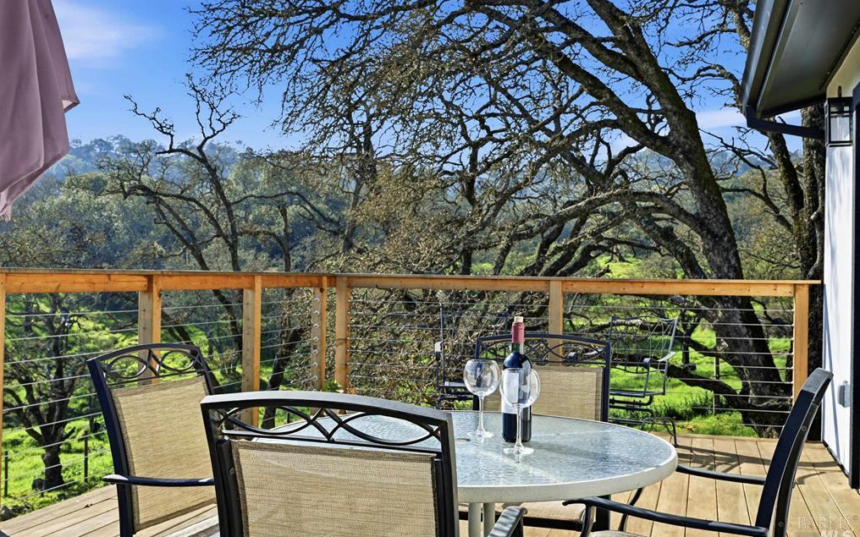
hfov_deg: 51.5
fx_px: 891
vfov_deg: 33.6
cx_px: 433
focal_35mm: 38
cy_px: 265
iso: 125
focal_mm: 37
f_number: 14
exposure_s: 1/400
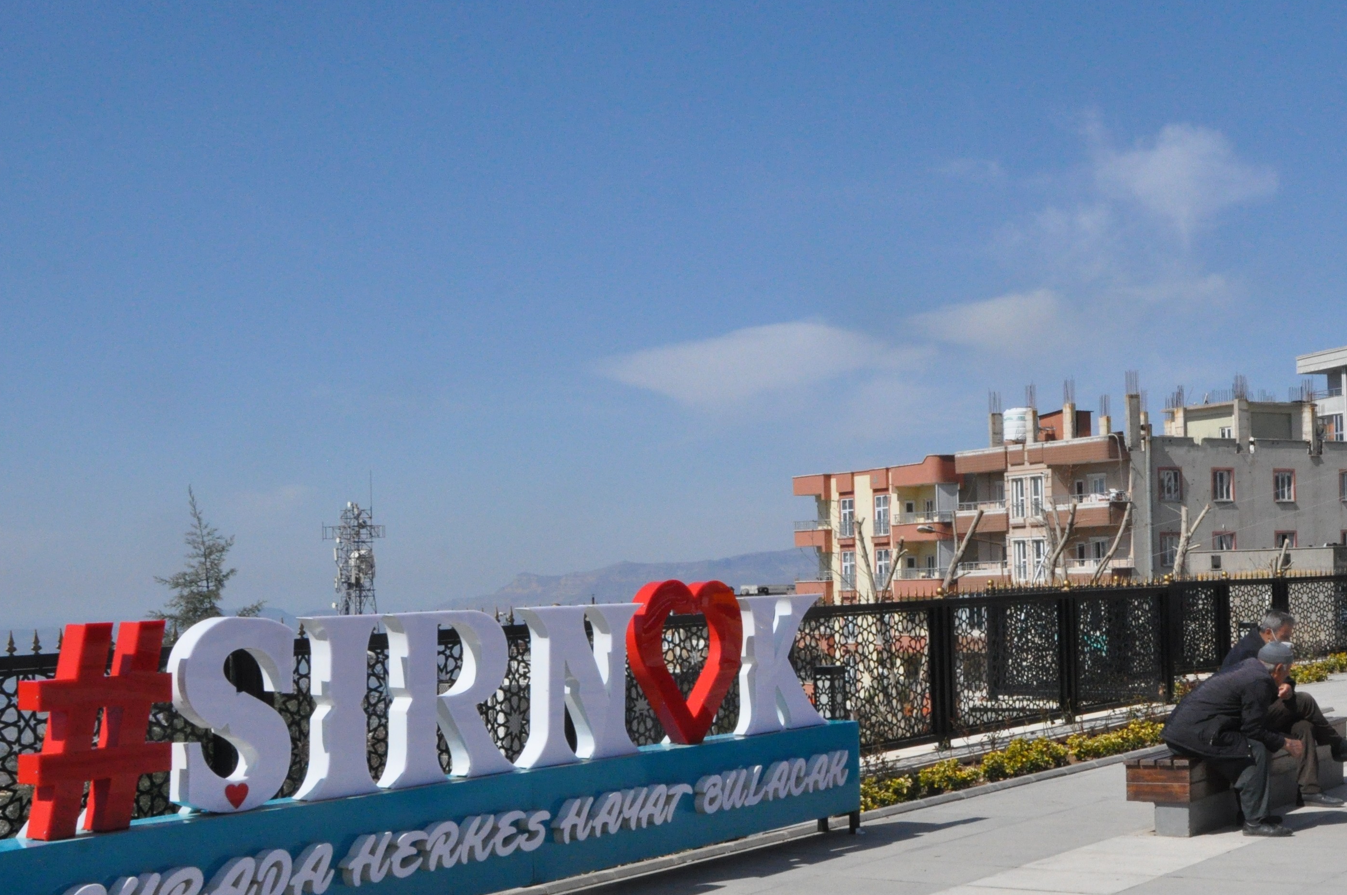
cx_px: 1015
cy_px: 546
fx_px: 2055
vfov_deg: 24.5
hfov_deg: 35.5
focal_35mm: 55
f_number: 18
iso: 1600
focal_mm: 24
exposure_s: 1/1250
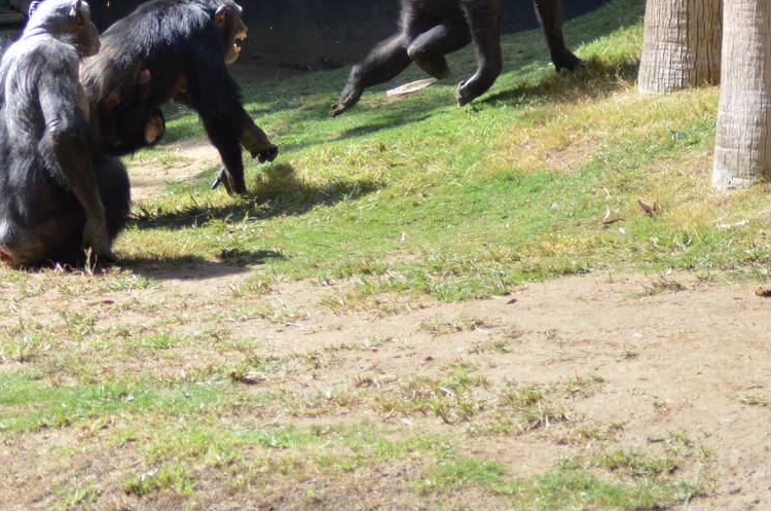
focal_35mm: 224
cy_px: 72
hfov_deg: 9.2
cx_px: 68
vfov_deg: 6.1
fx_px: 4788
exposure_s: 1/1000
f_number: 4
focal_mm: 70
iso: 400
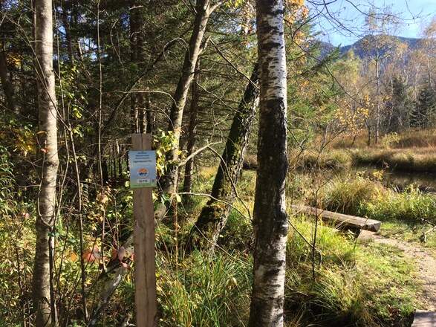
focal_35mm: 29
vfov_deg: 48.2
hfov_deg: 61.7
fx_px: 365
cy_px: 164
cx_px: 218
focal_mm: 4.15
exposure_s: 1/540
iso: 32
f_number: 2.2
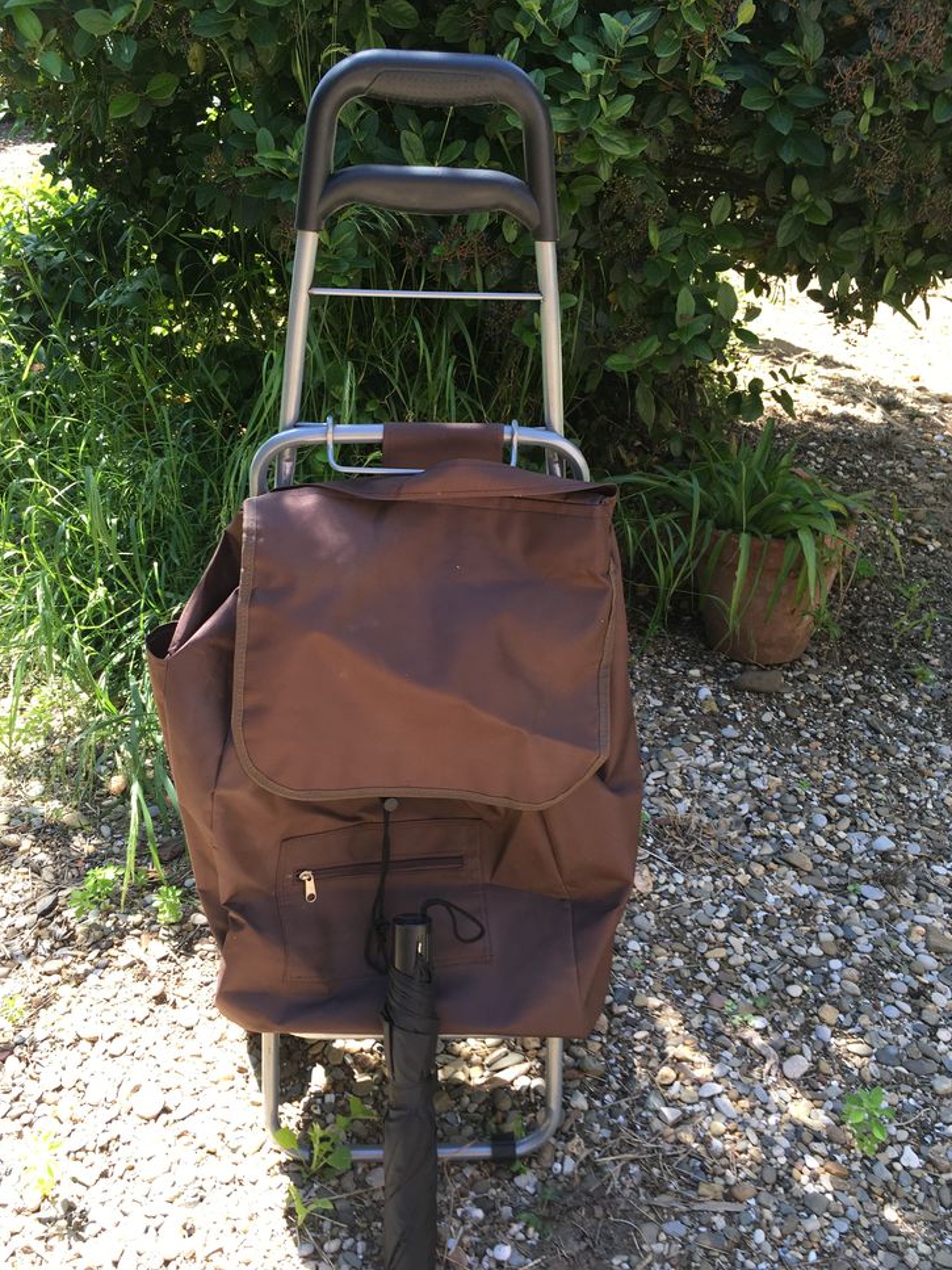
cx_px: 478
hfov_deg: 46.8
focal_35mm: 30
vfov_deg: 60.0
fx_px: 1100
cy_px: 645
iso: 25
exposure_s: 1/115
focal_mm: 4.15
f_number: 2.2
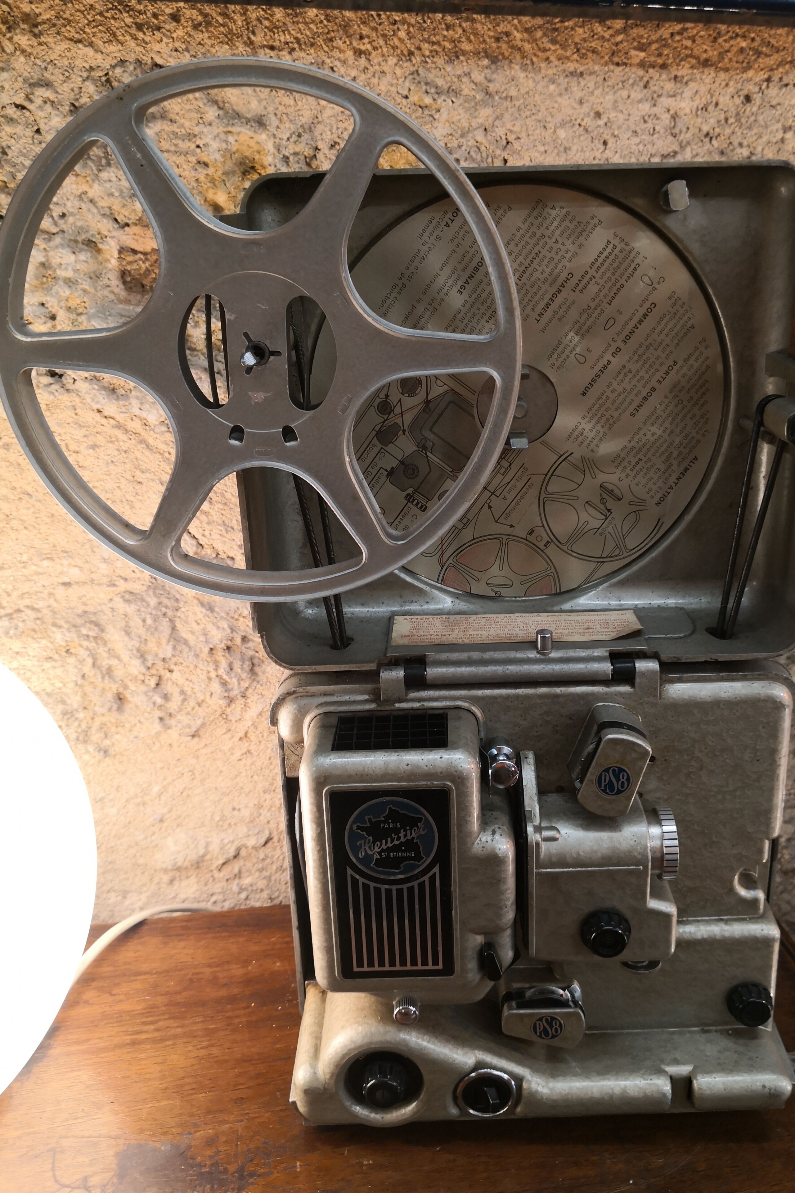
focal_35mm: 29
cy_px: 589
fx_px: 960
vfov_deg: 63.7
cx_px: 451
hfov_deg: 44.9
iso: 80
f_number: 1.6
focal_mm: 3.95
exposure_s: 1/50
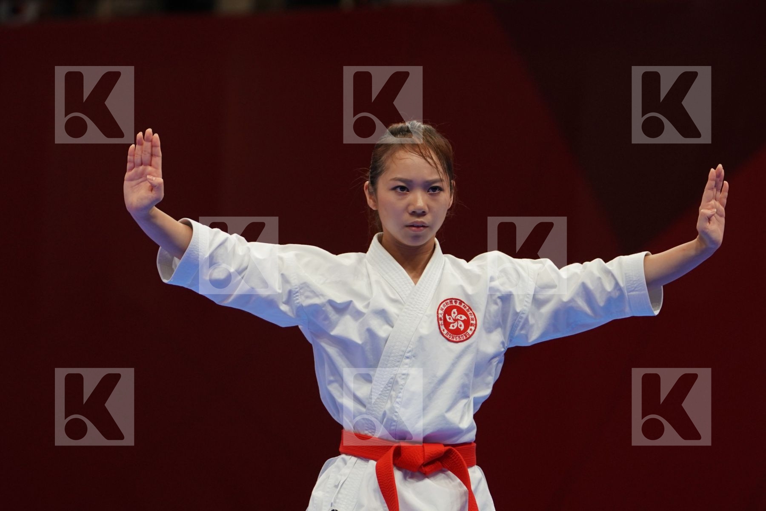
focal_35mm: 288
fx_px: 6128
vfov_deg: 4.8
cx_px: 383
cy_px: 256
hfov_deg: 7.2
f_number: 4
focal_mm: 192
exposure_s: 1/500
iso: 800
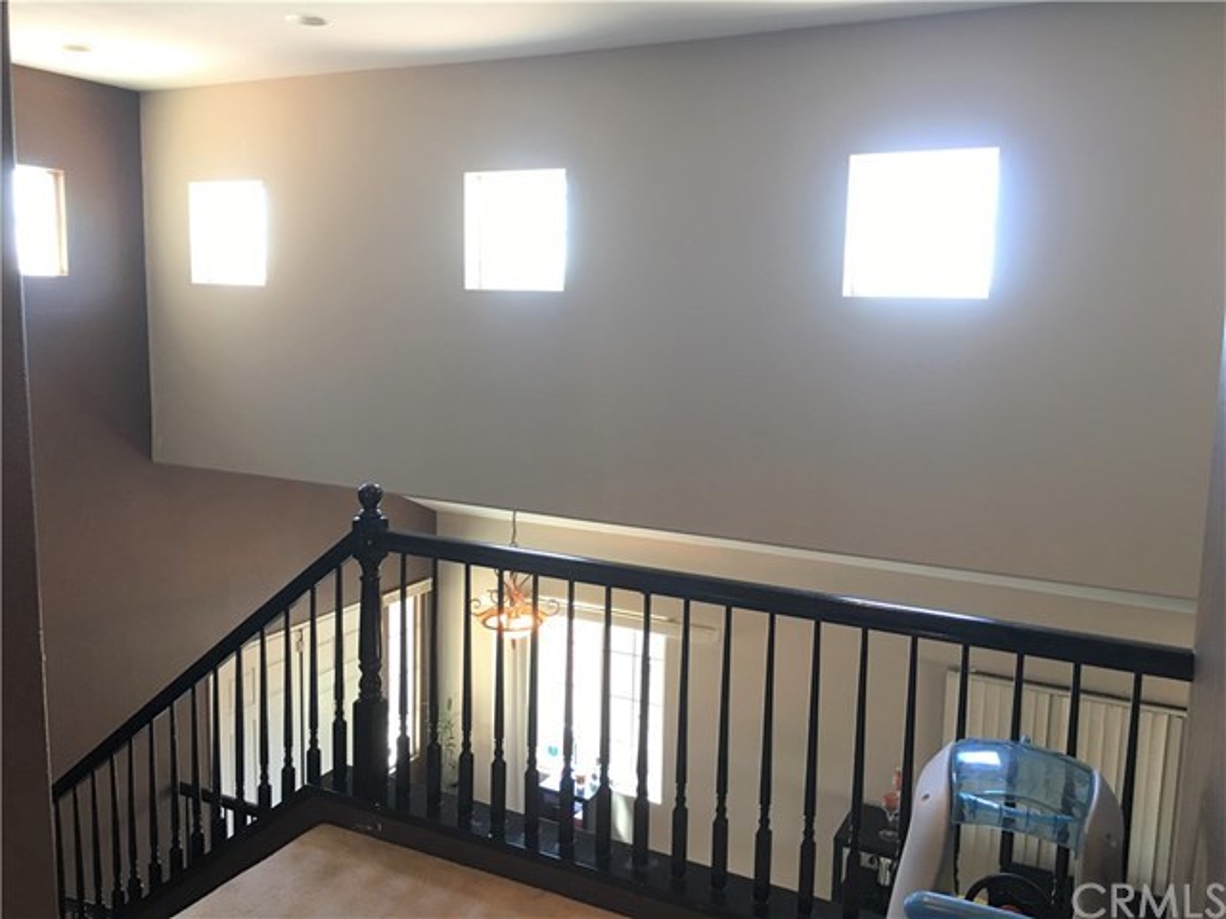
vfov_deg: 48.2
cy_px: 460
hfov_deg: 61.7
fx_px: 1027
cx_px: 613
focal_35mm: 29
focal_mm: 4.15
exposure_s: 1/15
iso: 40
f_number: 2.2
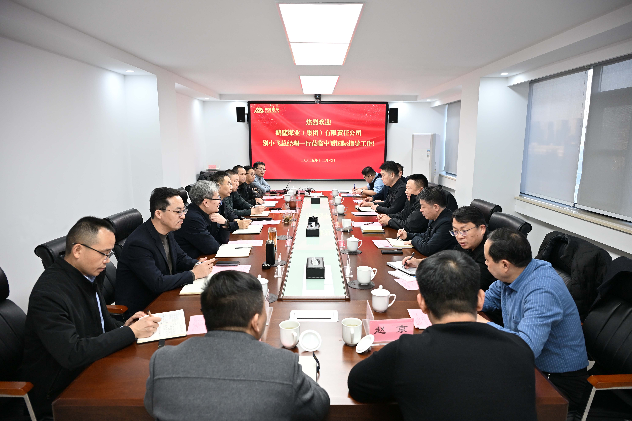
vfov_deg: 53.1
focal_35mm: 24
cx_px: 316
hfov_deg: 73.7
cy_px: 210
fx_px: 421
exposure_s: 1/125
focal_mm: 24
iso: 800
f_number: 4
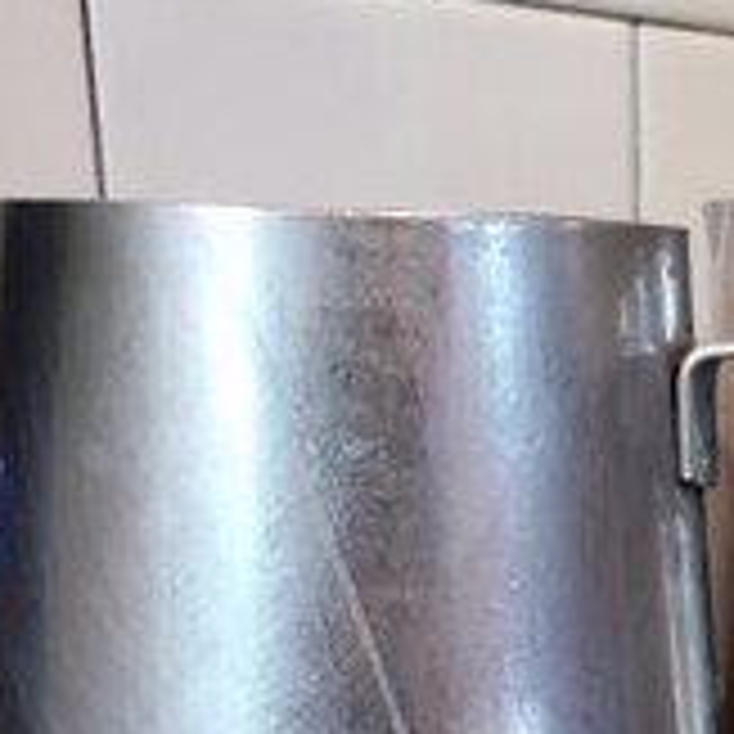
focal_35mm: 86
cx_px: 977
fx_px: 2063
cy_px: 874
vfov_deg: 19.1
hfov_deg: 18.6
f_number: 1.5
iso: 200
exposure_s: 1/40
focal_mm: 4.3
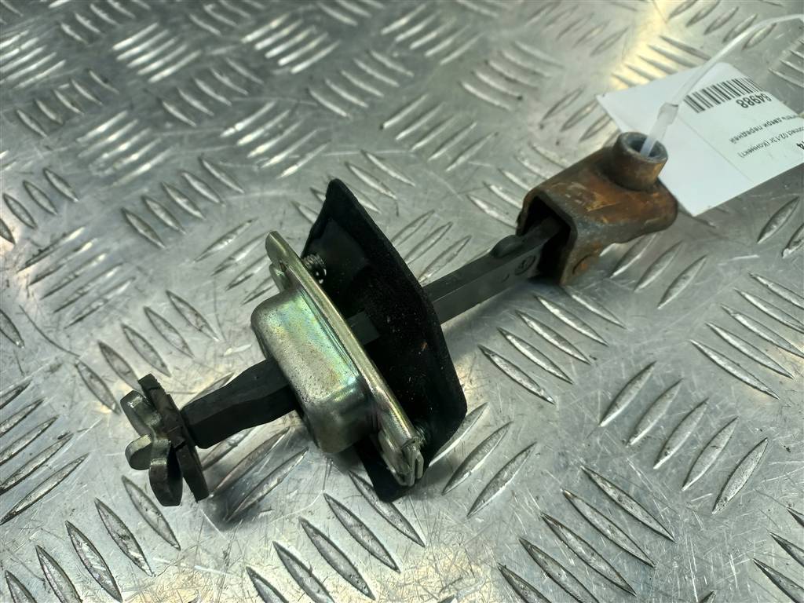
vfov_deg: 54.9
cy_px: 302
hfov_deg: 69.4
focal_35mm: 25
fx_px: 581
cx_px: 402
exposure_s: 1/50
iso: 50
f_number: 1.8
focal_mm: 4.6
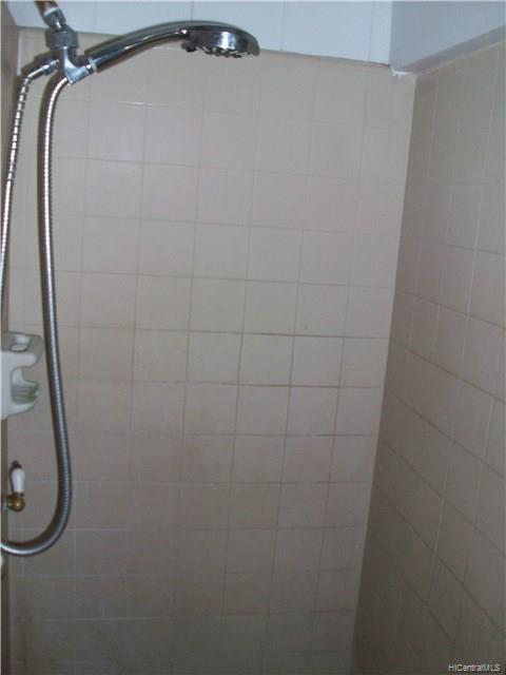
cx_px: 253
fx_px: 663
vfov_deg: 54.0
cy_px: 338
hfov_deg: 41.8
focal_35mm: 34
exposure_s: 1/60
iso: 160
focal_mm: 5.7
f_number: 2.8
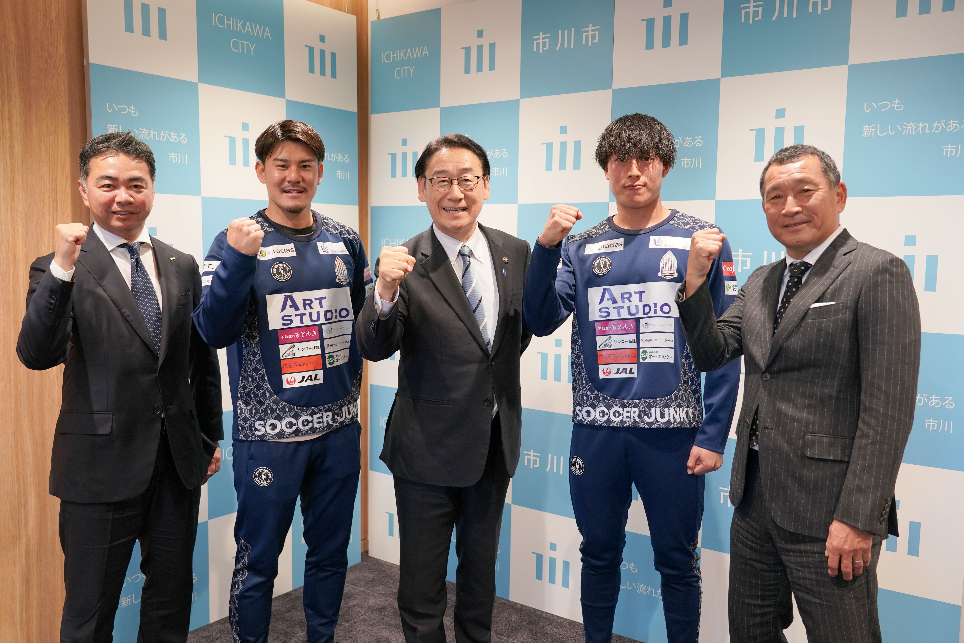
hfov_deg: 60.3
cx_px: 482
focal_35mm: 31
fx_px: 830
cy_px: 322
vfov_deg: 42.3
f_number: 4
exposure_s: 1/160
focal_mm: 31
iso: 1000
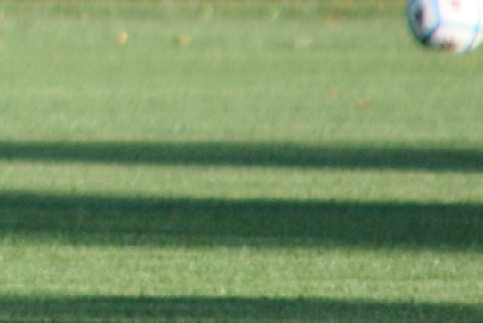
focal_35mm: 2140
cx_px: -885
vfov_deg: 0.6
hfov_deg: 1.0
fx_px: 28734
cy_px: -329
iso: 280
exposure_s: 1/500
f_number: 5.6
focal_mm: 200
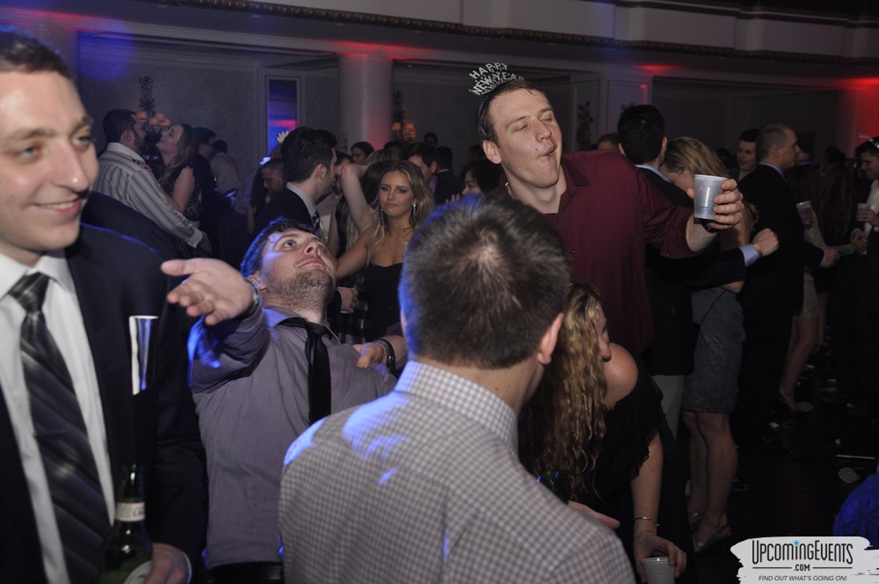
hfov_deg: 41.2
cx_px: 440
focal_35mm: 48
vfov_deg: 28.0
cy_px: 292
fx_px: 1170
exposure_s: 1/60
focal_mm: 32
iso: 400
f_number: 5
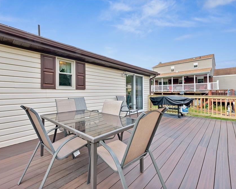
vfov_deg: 80.4
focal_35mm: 16
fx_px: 112
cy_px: 94
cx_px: 104
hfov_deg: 92.7
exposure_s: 1/13
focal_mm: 14
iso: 50
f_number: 11
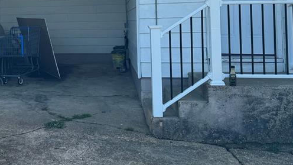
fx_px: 420
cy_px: 6
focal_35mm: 54
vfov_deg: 21.6
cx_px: 45
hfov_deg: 36.7
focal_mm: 6.76
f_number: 1.78
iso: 80
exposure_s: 1/1980
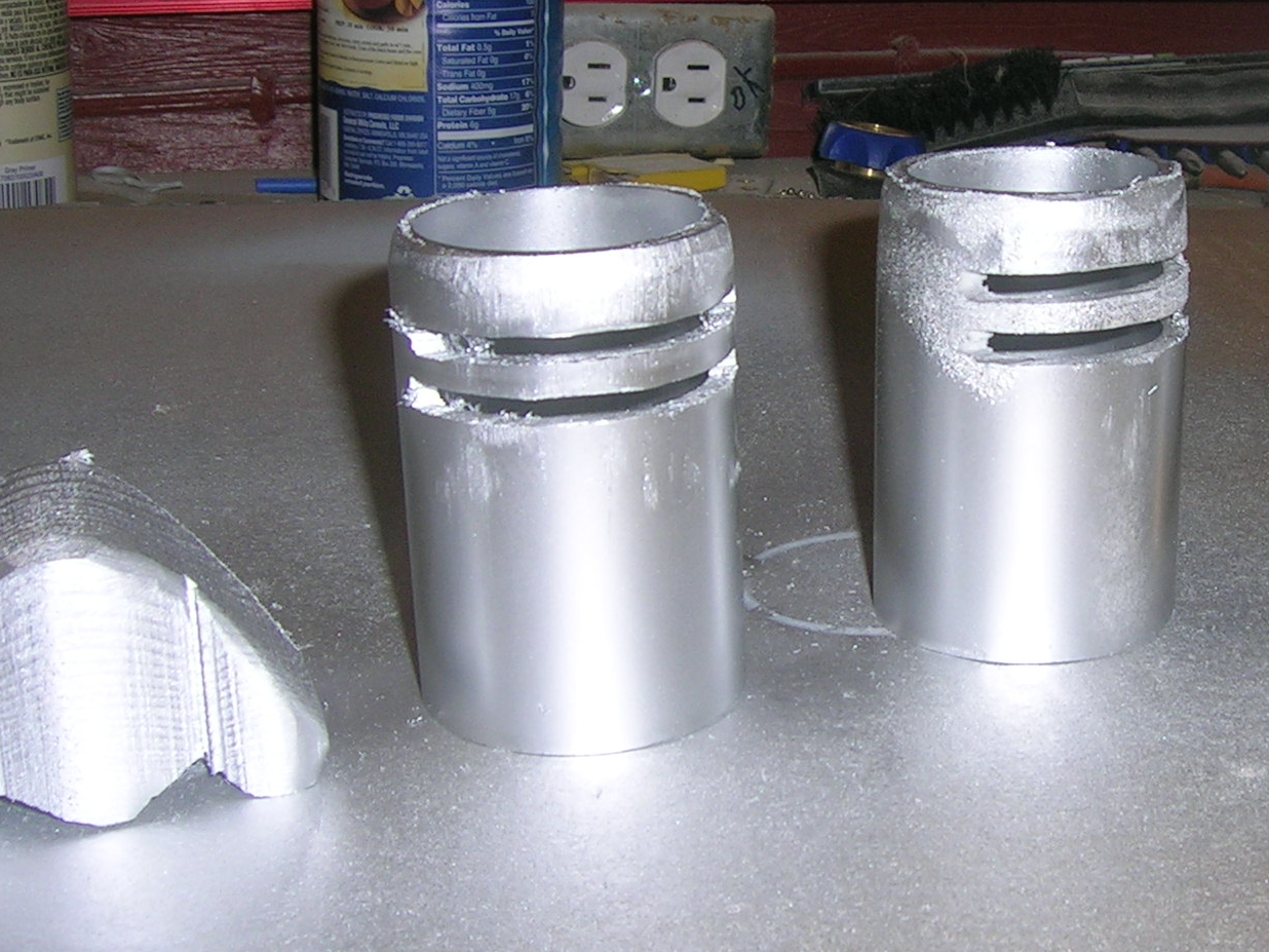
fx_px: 2126
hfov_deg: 32.8
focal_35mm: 58
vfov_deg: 25.2
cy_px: 462
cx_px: 897
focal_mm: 5.4
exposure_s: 1/60.1
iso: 50
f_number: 4.8
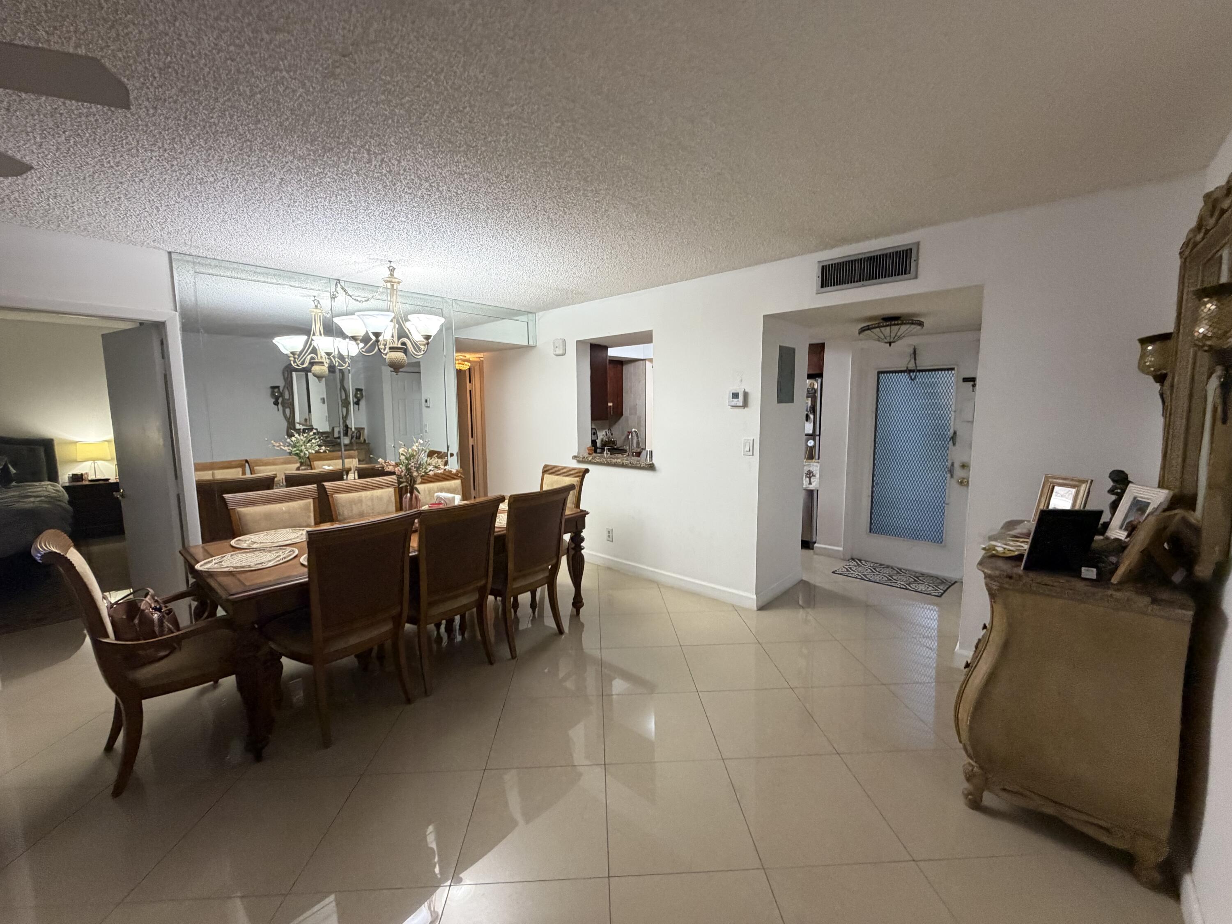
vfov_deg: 85.7
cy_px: 462
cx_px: 616
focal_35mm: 14
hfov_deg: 102.1
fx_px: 498
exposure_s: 1/60
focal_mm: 2.22
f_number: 2.2
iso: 320
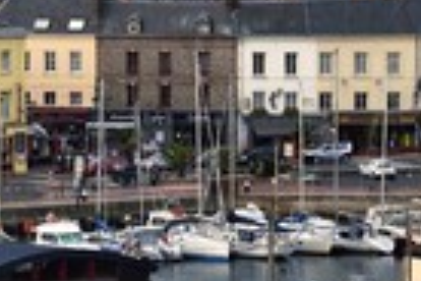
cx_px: 198
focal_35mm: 607
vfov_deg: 2.3
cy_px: -104
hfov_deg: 3.4
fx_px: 7098
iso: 200
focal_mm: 200
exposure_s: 1/250
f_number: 7.1
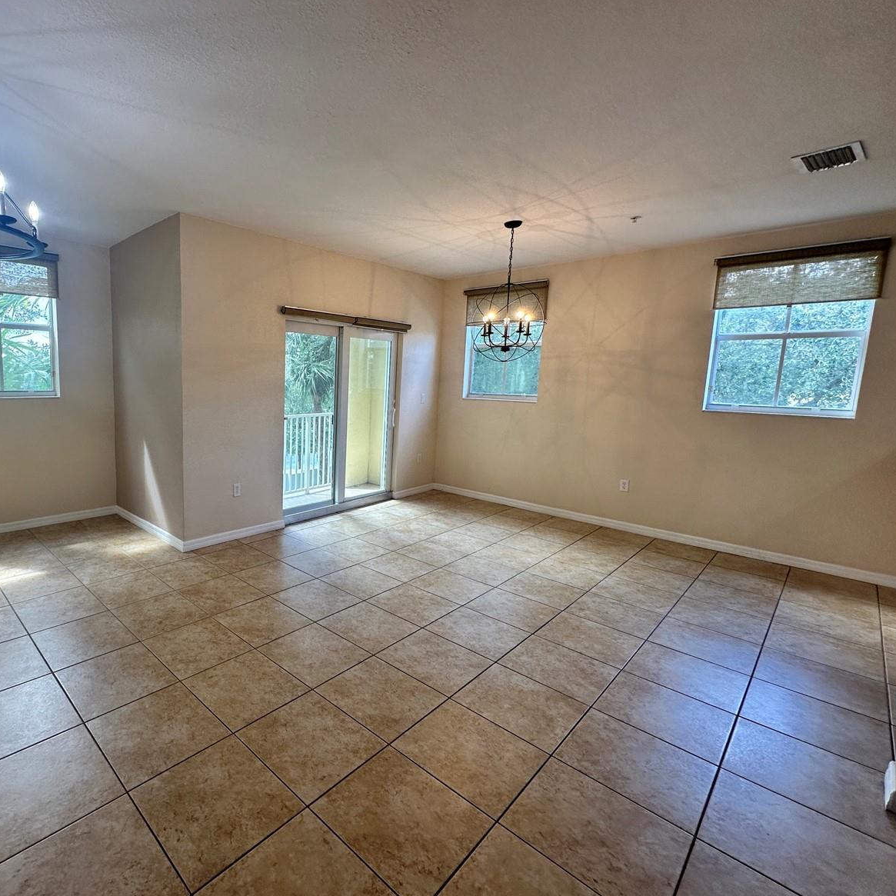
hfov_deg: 80.9
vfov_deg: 84.0
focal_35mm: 17
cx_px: 291
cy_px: 441
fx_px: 498
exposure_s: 1/120
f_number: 2.2
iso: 100
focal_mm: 2.22
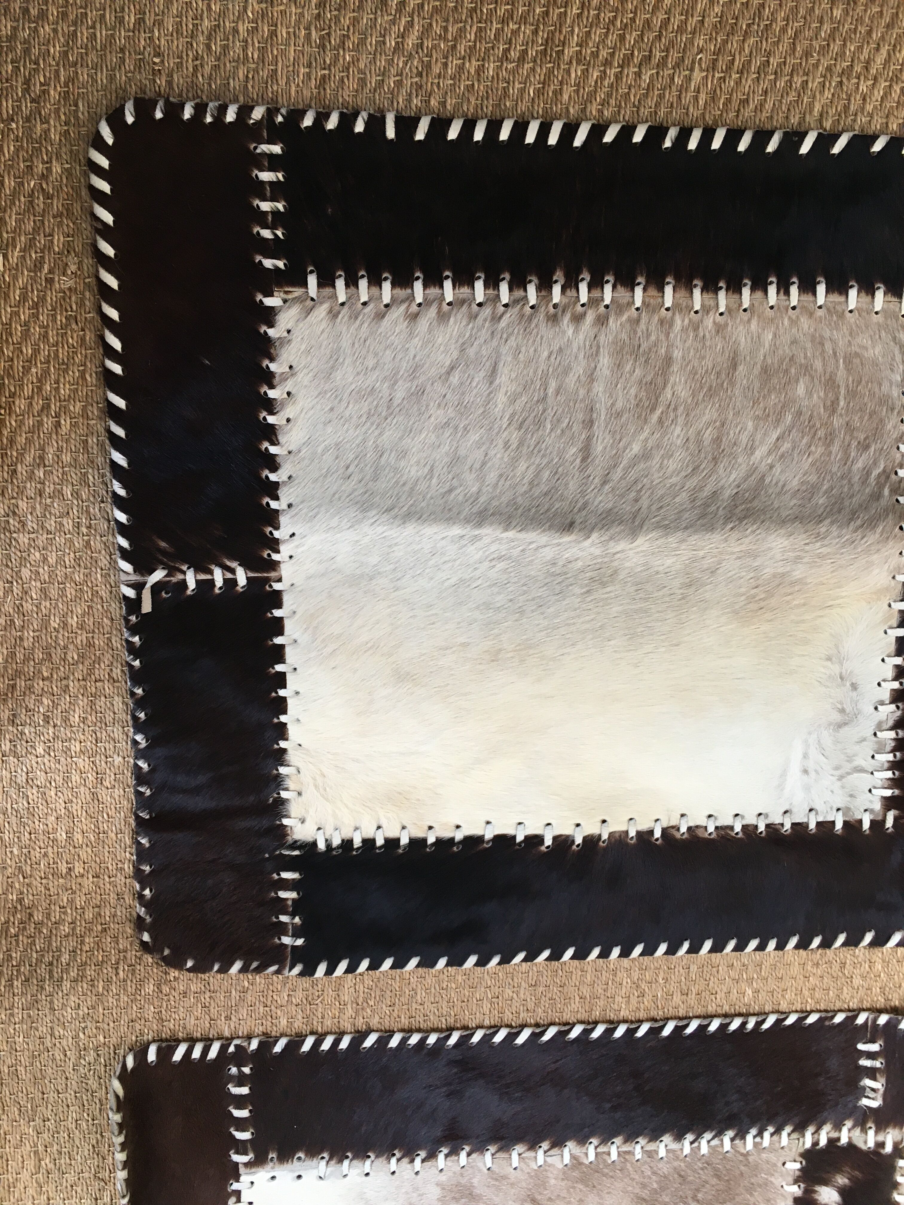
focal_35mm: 29
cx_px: 452
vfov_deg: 61.7
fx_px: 1010
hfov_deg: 48.2
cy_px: 602
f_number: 2.2
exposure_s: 1/33
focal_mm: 4.15
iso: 50
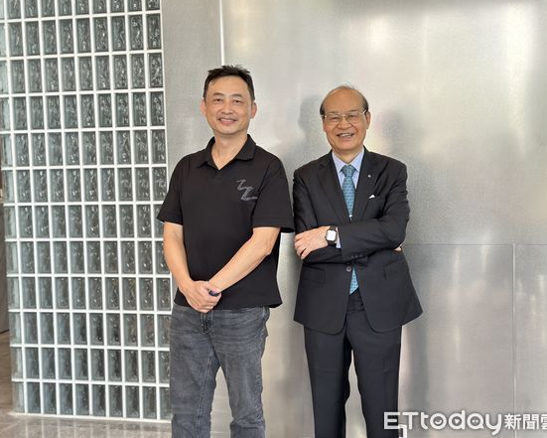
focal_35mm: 51
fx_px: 826
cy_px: 218
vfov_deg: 29.7
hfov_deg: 36.6
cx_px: 267
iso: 125
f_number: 1.78
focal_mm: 6.86
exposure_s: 1/121
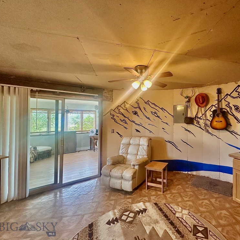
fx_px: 133
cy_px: 117
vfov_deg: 84.0
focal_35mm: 17
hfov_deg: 81.1
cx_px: 160
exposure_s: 1/120
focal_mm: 2.22
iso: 200
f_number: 2.2
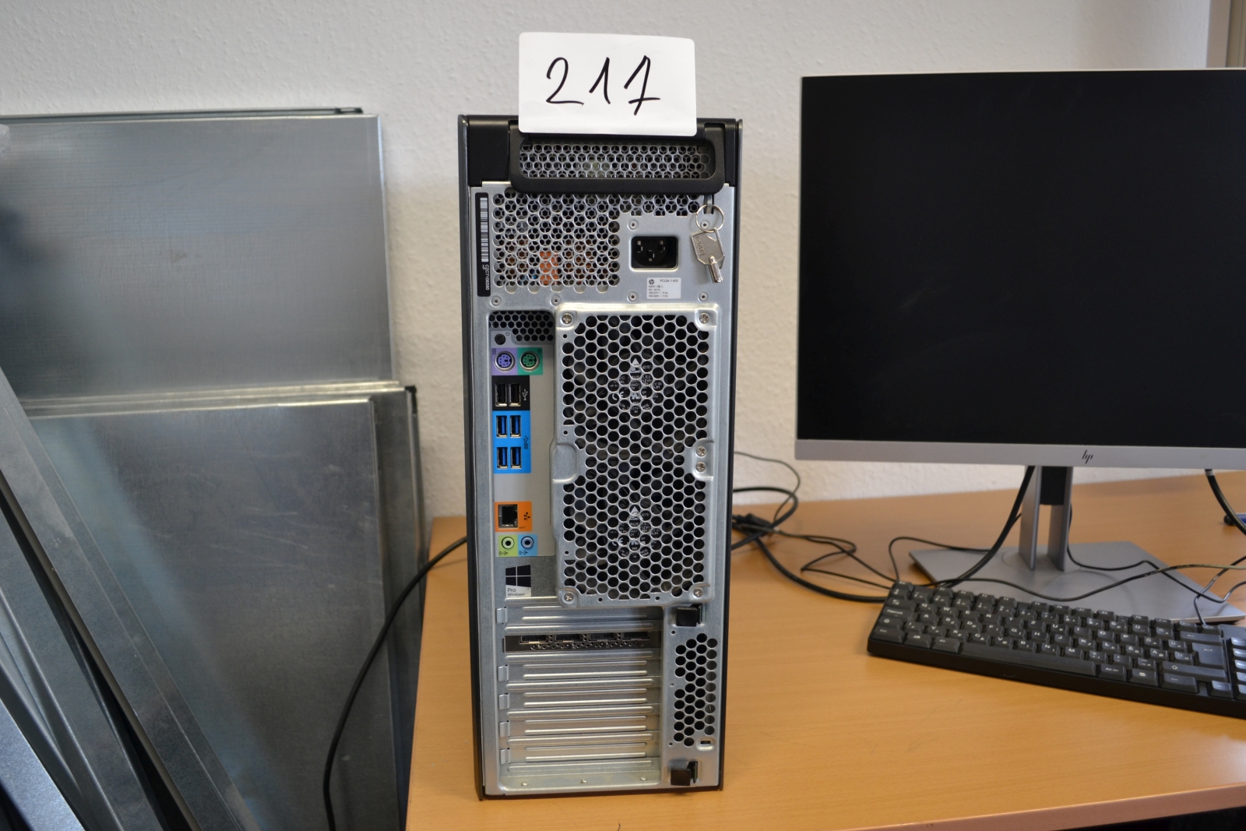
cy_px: 416
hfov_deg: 61.9
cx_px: 623
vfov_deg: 43.6
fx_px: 1038
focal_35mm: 30
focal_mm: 20
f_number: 3.8
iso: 400
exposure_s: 1/20
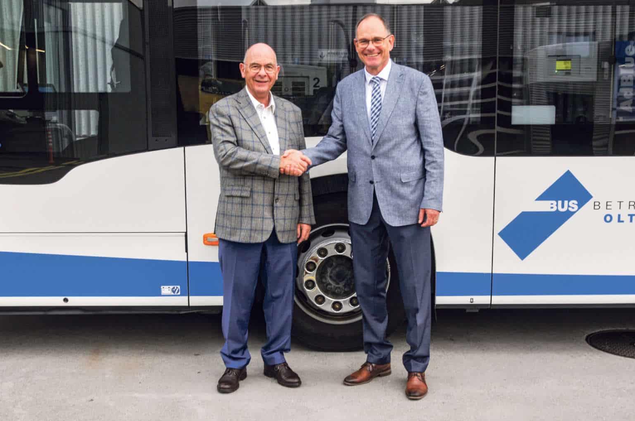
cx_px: 324
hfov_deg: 42.0
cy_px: 205
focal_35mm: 47
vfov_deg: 28.6
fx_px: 828
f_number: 4.5
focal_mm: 30
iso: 200
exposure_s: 1/80
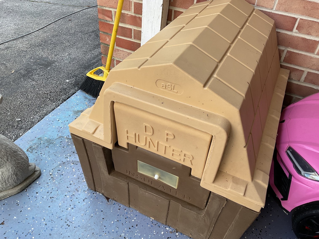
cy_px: 120
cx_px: 160
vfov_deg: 48.2
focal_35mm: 29
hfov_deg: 61.7
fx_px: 267
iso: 16
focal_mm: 3
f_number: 1.8
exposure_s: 1/214
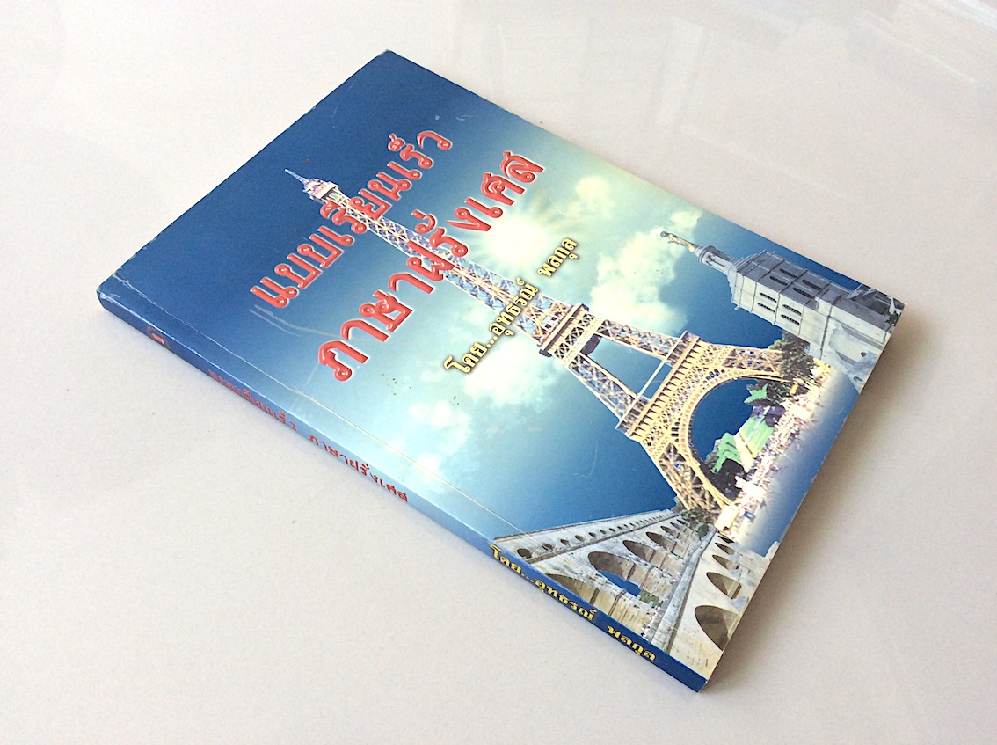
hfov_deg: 56.9
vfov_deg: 44.1
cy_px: 372
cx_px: 498
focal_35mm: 32
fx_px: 920
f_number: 2.4
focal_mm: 3.3
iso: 50
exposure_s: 1/100
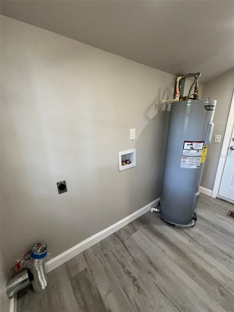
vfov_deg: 106.2
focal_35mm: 13
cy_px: 156
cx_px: 117
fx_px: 117
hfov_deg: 89.9
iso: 125
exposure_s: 1/60
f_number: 1.8
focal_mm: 1.57
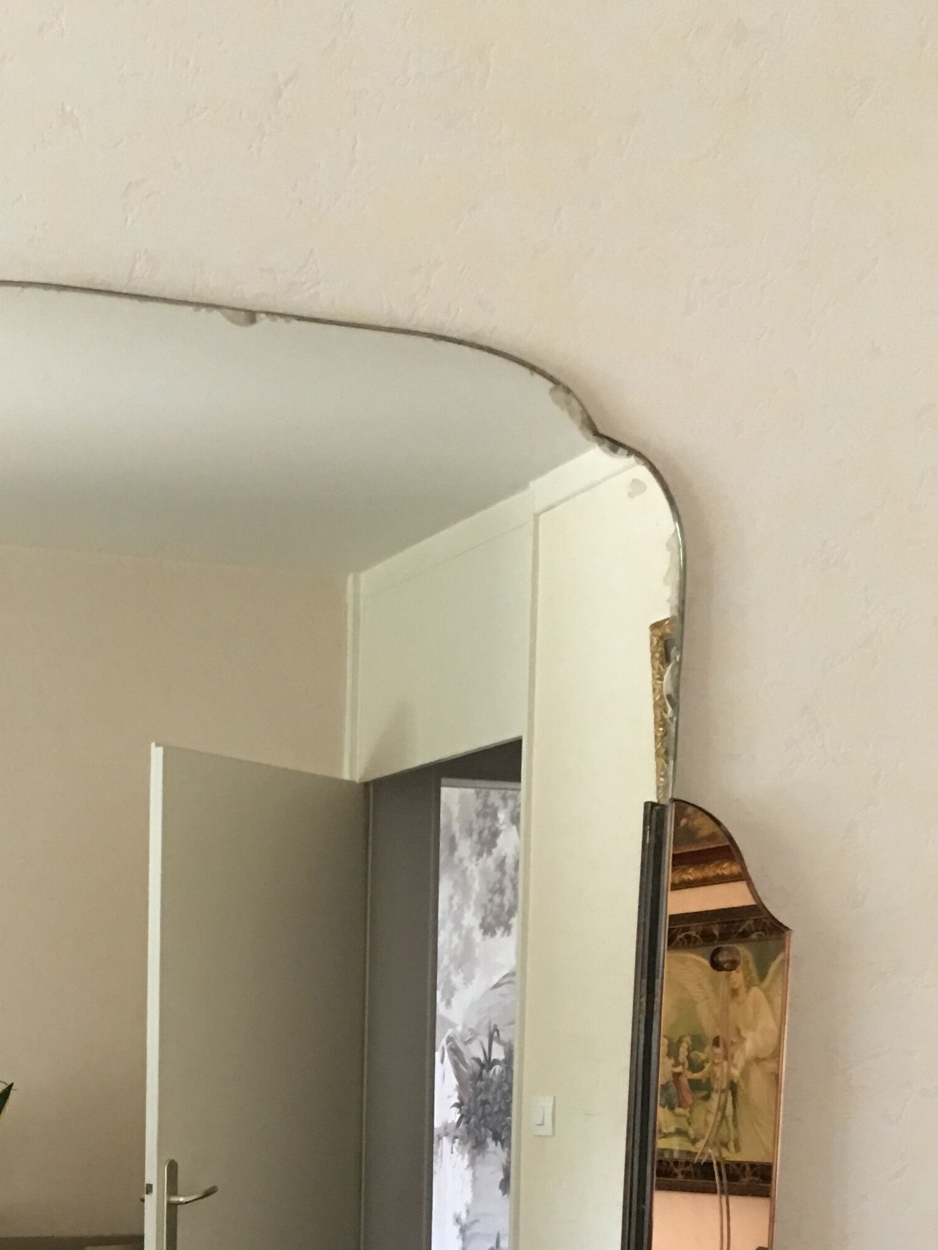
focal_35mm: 58
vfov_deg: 31.1
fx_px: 2096
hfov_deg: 24.3
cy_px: 1217
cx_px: 52
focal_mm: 4.15
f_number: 2.2
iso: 100
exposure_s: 1/17
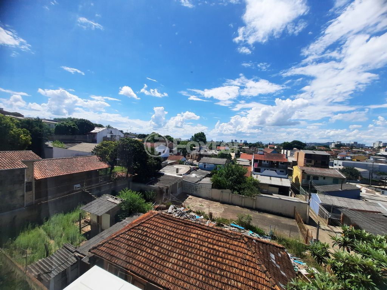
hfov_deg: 106.2
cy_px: 145
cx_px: 194
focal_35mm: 13
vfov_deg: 89.9
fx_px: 145
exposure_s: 1/1992
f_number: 2.2
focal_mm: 1.74
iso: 40
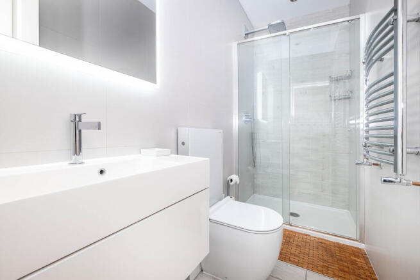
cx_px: 210
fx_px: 175
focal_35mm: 15
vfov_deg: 77.4
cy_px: 140
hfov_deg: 100.4
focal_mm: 10
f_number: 5.6
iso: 400
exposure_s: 1/8
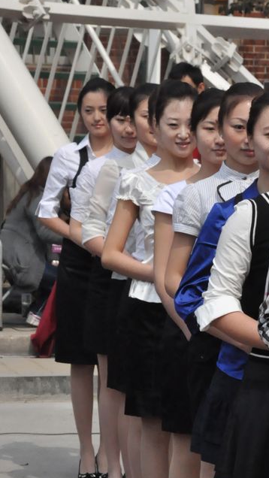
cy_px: 384
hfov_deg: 6.2
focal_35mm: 196
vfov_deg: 11.0
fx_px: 2484
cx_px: 252
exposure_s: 1/2500
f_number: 13
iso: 2000
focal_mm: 66
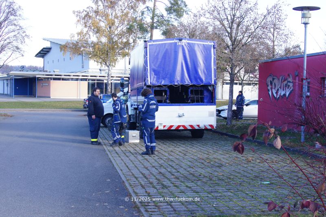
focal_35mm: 52
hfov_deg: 37.9
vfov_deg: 25.7
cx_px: 163
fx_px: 475
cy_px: 108
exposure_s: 1/60
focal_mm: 35
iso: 200
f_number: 9
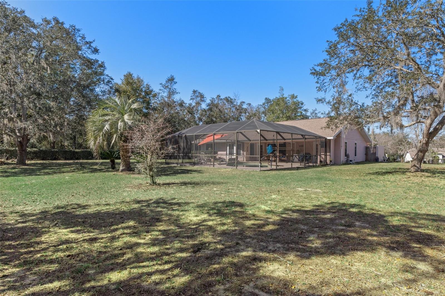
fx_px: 241
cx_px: 222
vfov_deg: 63.2
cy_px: 148
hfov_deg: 85.4
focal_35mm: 20
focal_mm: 13
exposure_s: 1/400
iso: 320
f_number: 8
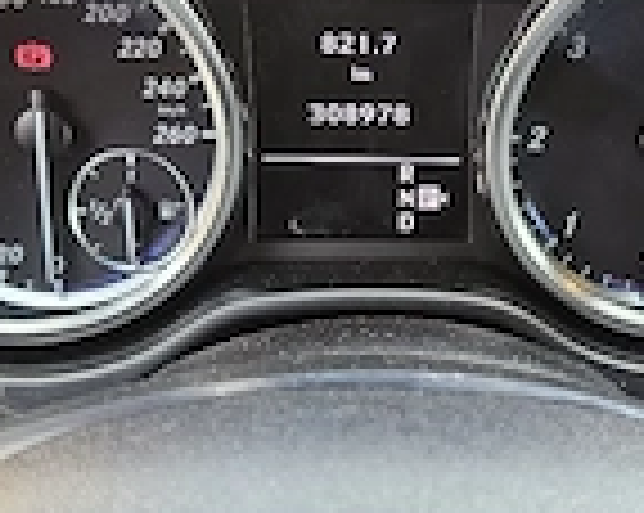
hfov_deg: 29.6
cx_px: 473
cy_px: 364
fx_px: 1199
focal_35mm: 63
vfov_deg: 24.0
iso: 160
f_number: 1.8
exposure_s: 1/120
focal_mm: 5.4
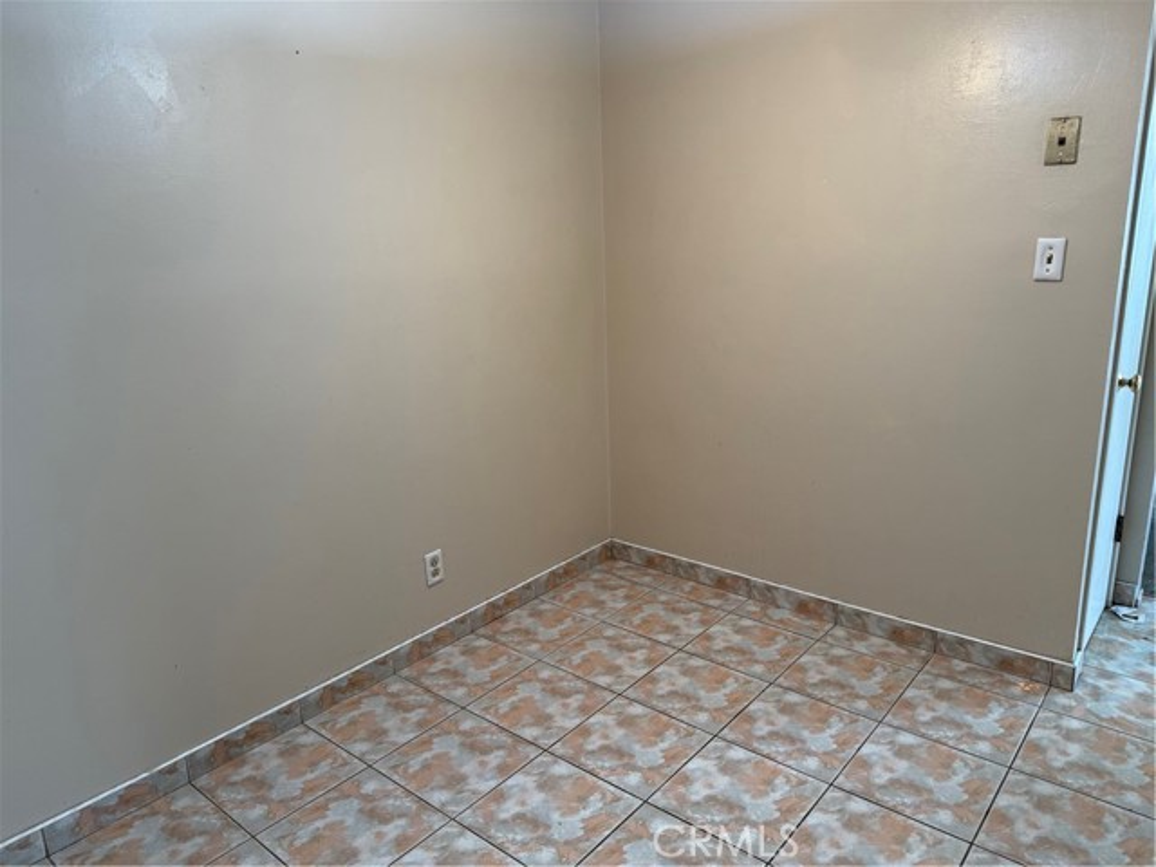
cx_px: 578
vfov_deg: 56.8
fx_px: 801
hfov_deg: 71.6
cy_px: 434
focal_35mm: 24
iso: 125
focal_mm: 6.76
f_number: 1.78
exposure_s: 1/60
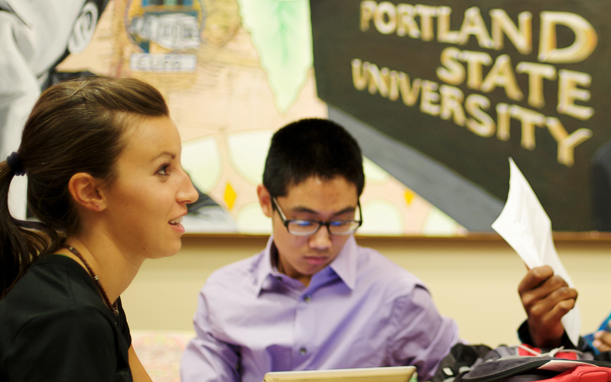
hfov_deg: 21.3
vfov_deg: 13.6
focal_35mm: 96
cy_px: 162
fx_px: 1599
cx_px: 524
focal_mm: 50
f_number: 1.4
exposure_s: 1/100
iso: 500
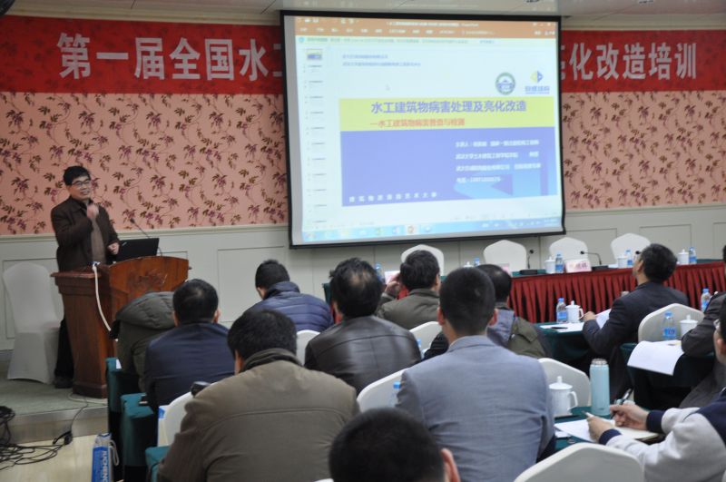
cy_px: 241
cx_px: 363
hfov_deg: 41.2
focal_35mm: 48
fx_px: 967
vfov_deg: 28.0
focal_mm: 32
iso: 720
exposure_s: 1/30
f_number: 4.2
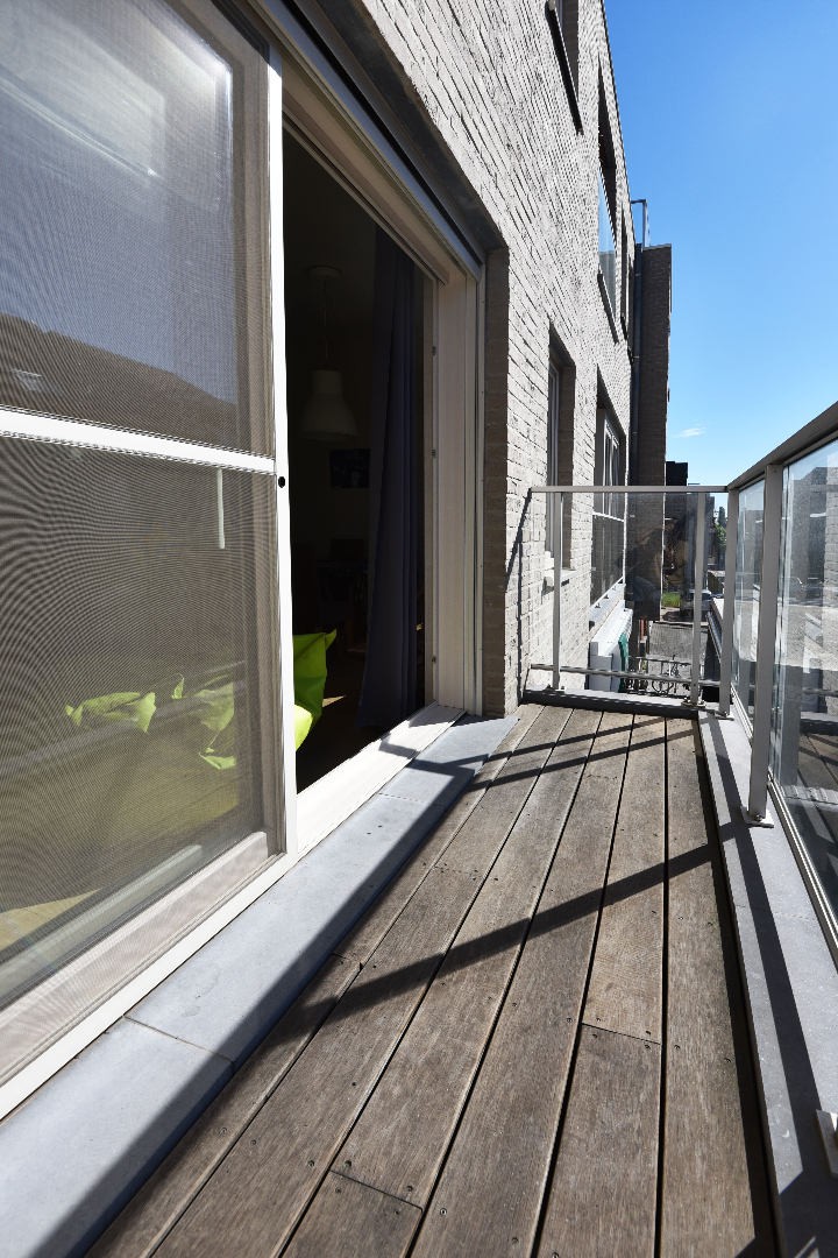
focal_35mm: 17
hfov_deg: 70.4
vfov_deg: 93.3
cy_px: 629
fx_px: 594
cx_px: 419
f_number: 10
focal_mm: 17
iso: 200
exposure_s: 1/400
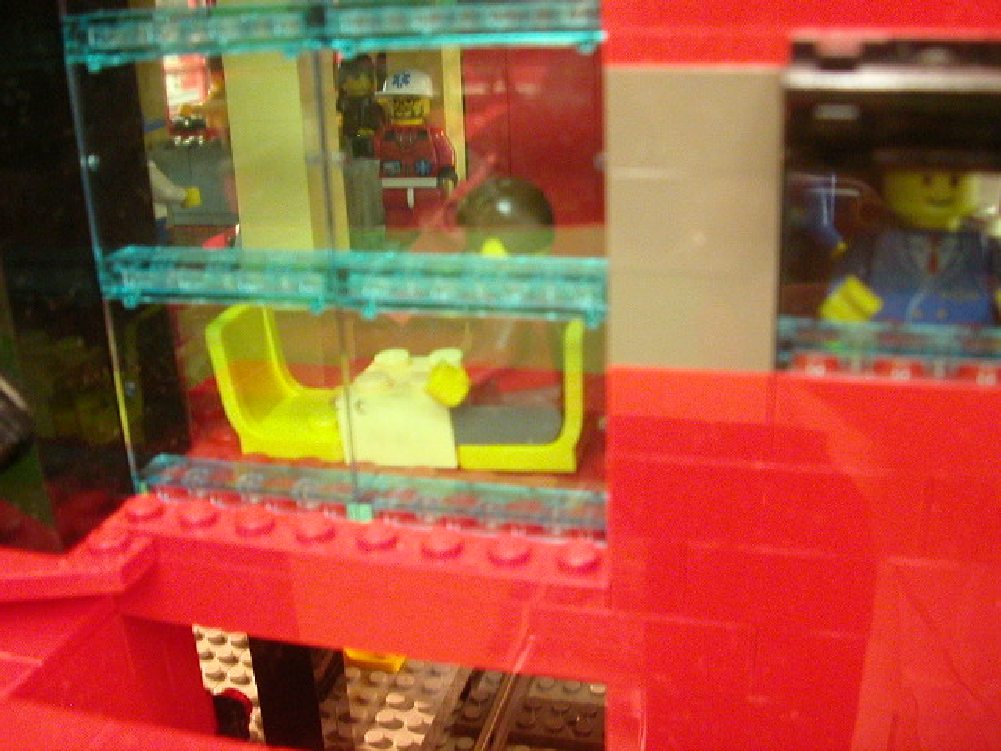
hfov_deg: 50.1
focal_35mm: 37
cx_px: 500
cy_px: 376
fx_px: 1070
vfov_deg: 38.7
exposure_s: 1/3.4
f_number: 2.7
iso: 400
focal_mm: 5.6
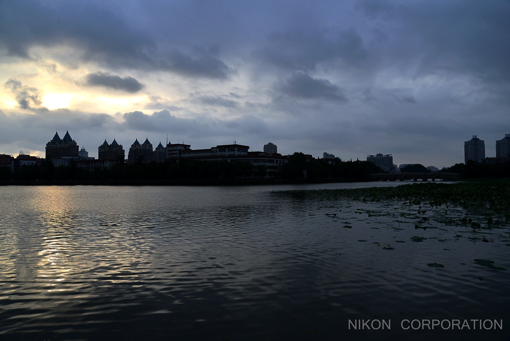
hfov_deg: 73.7
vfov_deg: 53.2
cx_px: 255
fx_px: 340
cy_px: 170
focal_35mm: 24
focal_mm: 24
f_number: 8
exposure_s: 1/640
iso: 500
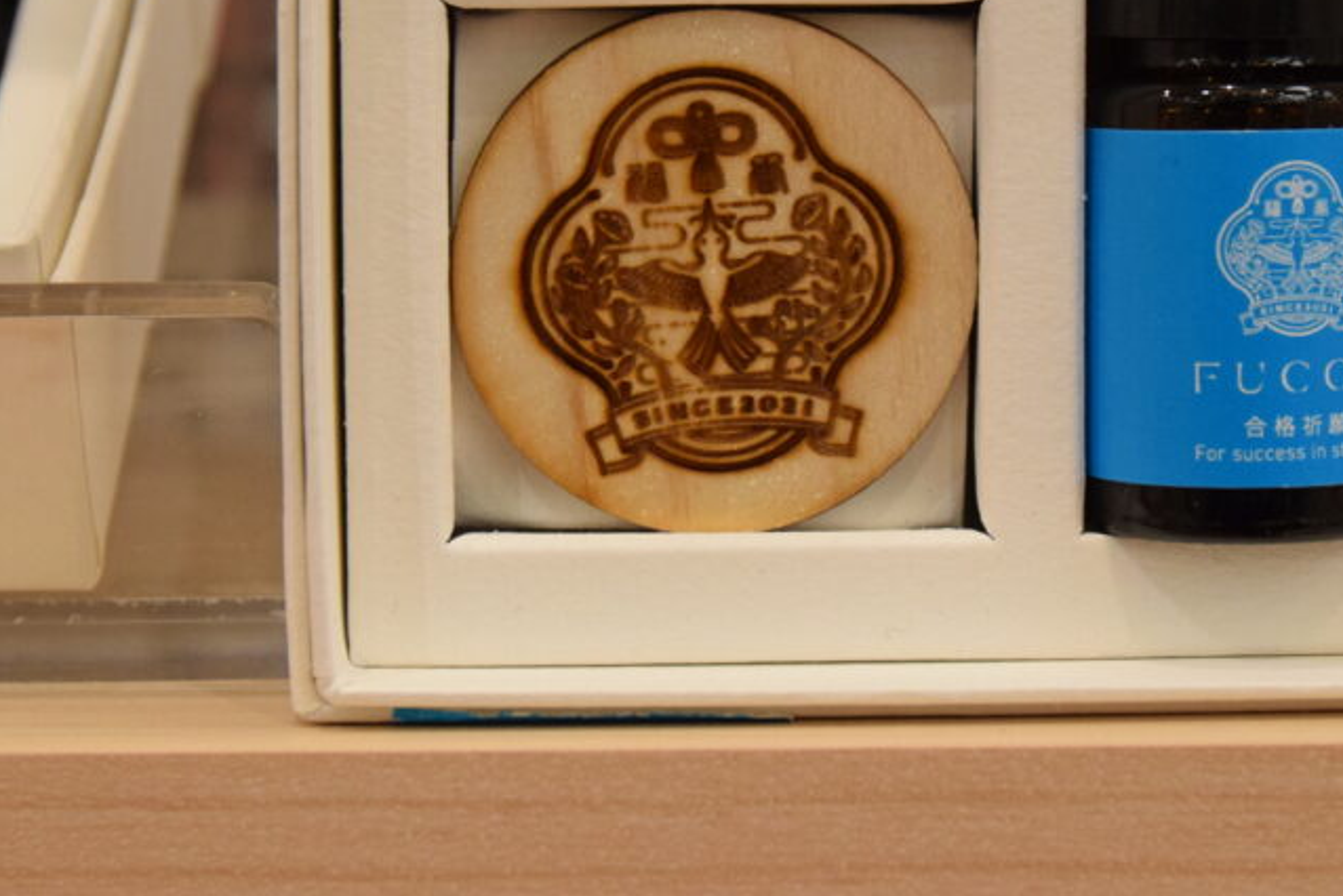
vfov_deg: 10.8
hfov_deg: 16.1
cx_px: 754
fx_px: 4737
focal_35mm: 127
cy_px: 124
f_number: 7.1
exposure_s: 1/200
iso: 1600
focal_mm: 45
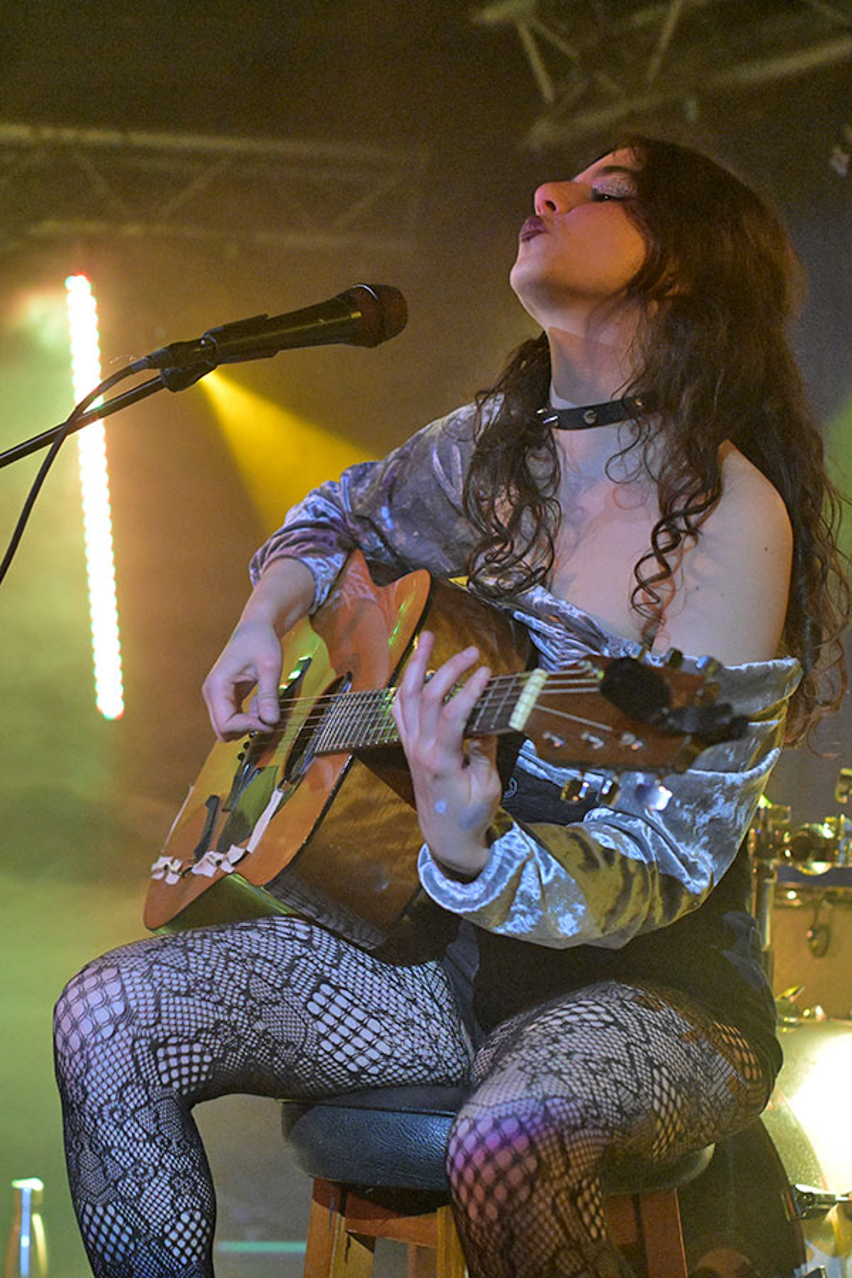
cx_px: 426
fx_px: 1775
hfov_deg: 27.0
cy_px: 639
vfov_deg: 39.6
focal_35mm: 50
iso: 6400
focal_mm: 50
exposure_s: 1/400
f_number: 3.5
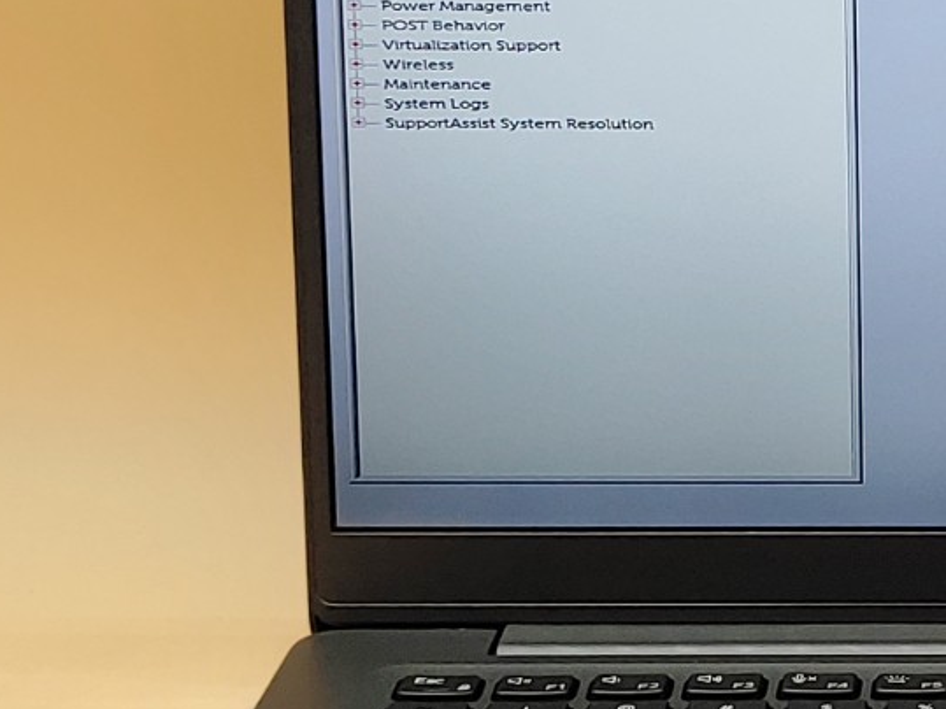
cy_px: 432
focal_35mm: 123
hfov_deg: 15.5
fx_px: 3361
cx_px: 1129
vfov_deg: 12.0
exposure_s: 1/113
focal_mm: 4.36
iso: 50
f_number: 1.8
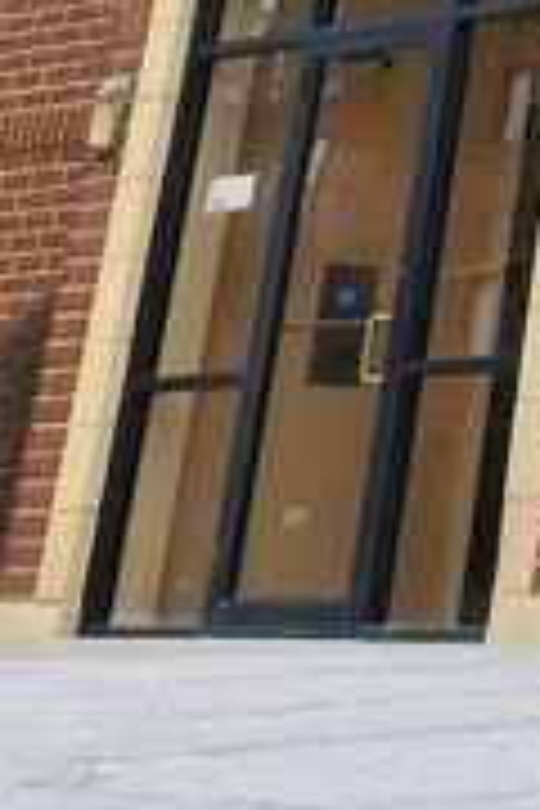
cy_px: -1534
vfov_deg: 10.9
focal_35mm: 135
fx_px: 3037
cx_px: 1336
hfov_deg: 9.1
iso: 1250
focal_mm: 10
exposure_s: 1/9000
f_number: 7.1
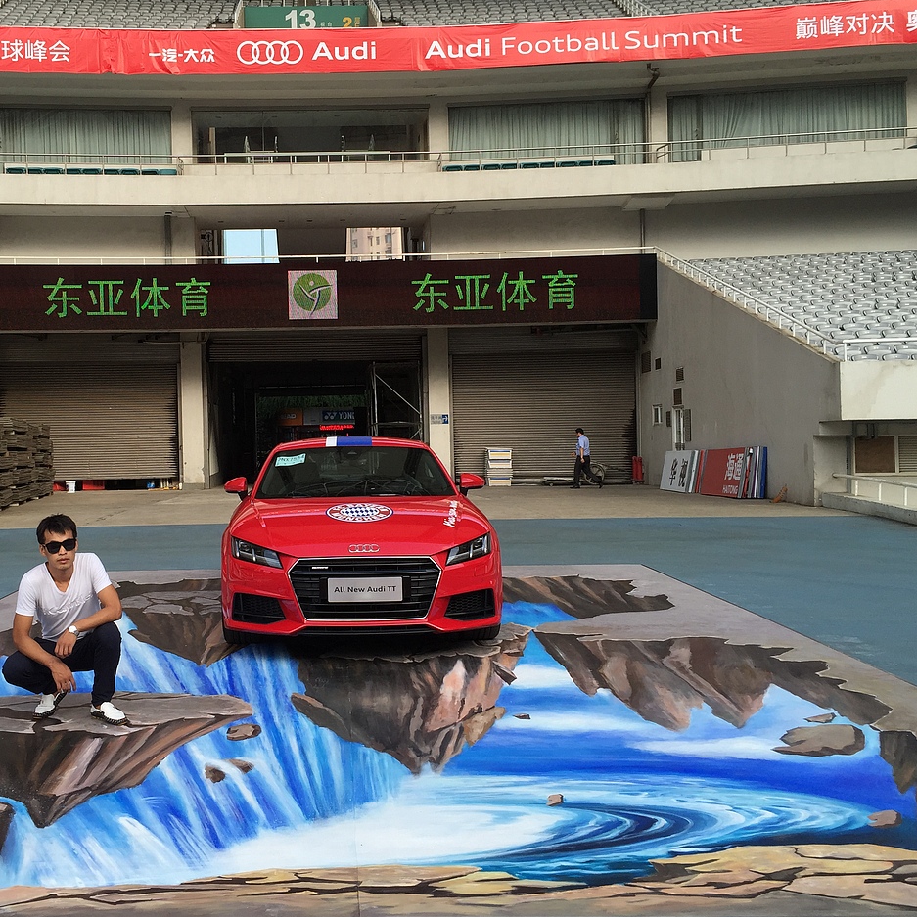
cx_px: 313
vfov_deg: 47.2
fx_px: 1049
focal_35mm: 35
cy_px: 450
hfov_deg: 46.5
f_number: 2.2
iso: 32
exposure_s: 1/581
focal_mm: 4.15
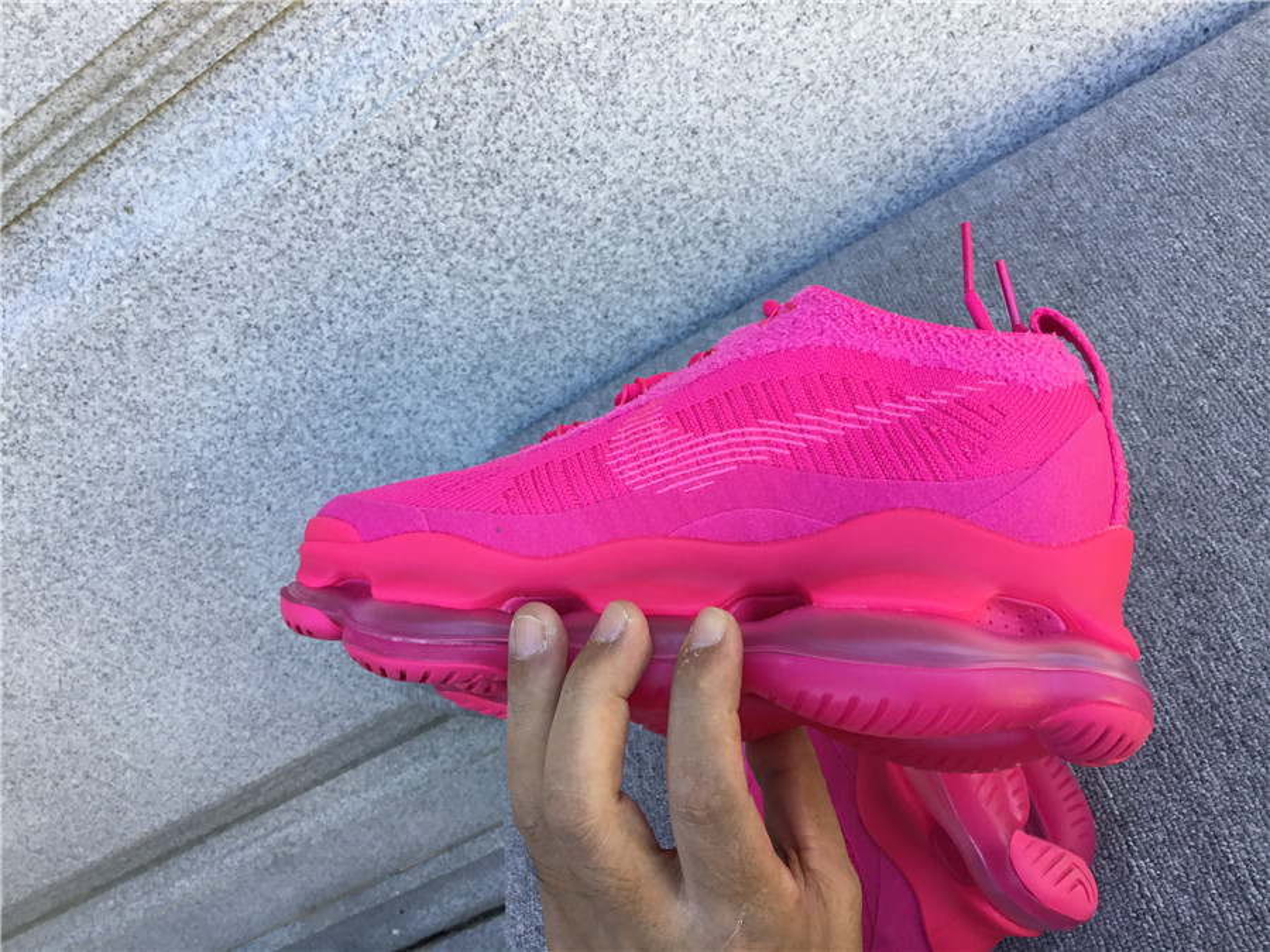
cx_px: 635
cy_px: 476
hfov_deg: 58.4
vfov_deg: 45.4
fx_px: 1137
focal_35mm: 31
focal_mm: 3.3
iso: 32
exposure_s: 1/100
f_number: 2.4
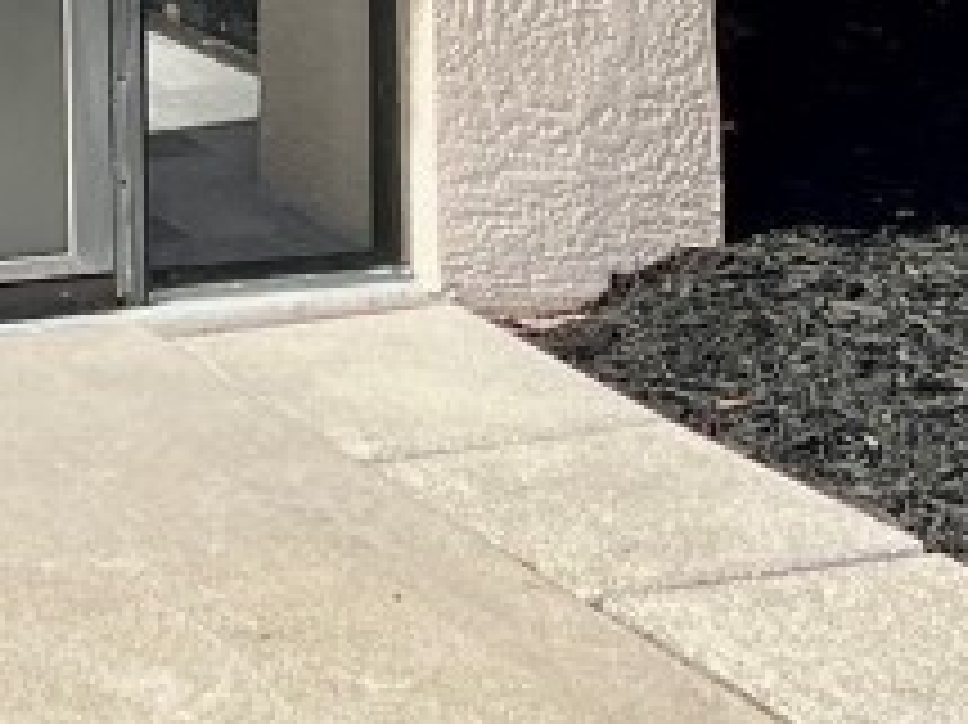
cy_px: -904
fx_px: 3466
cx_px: -738
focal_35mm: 124
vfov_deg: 10.6
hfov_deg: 14.2
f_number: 1.6
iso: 50
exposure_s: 1/2463
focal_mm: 5.1
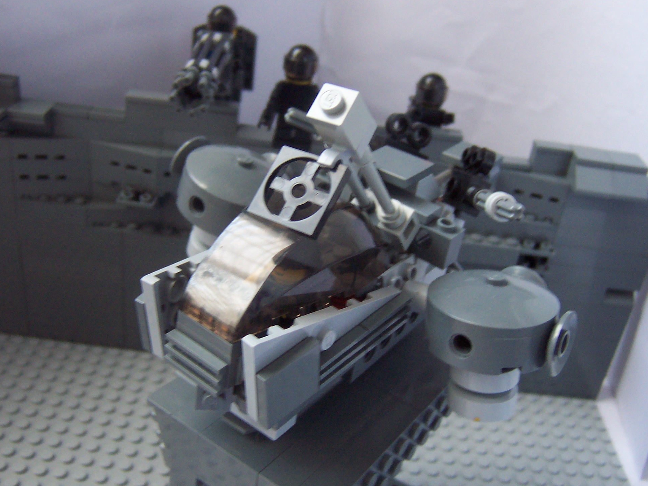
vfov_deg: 37.7
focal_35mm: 38
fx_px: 711
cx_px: 335
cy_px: 252
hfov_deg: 49.0
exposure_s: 1/15
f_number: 2.8
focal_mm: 5.6
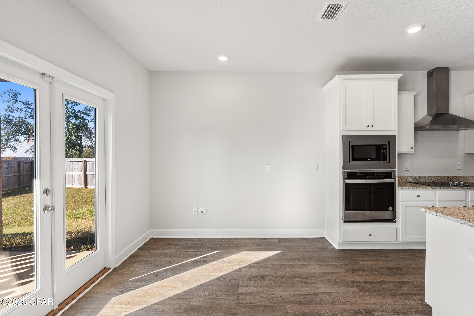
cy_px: 158
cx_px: 237
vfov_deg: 67.4
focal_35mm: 18
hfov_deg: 90.0
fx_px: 237
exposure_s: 1/20
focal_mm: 18
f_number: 8
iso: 400
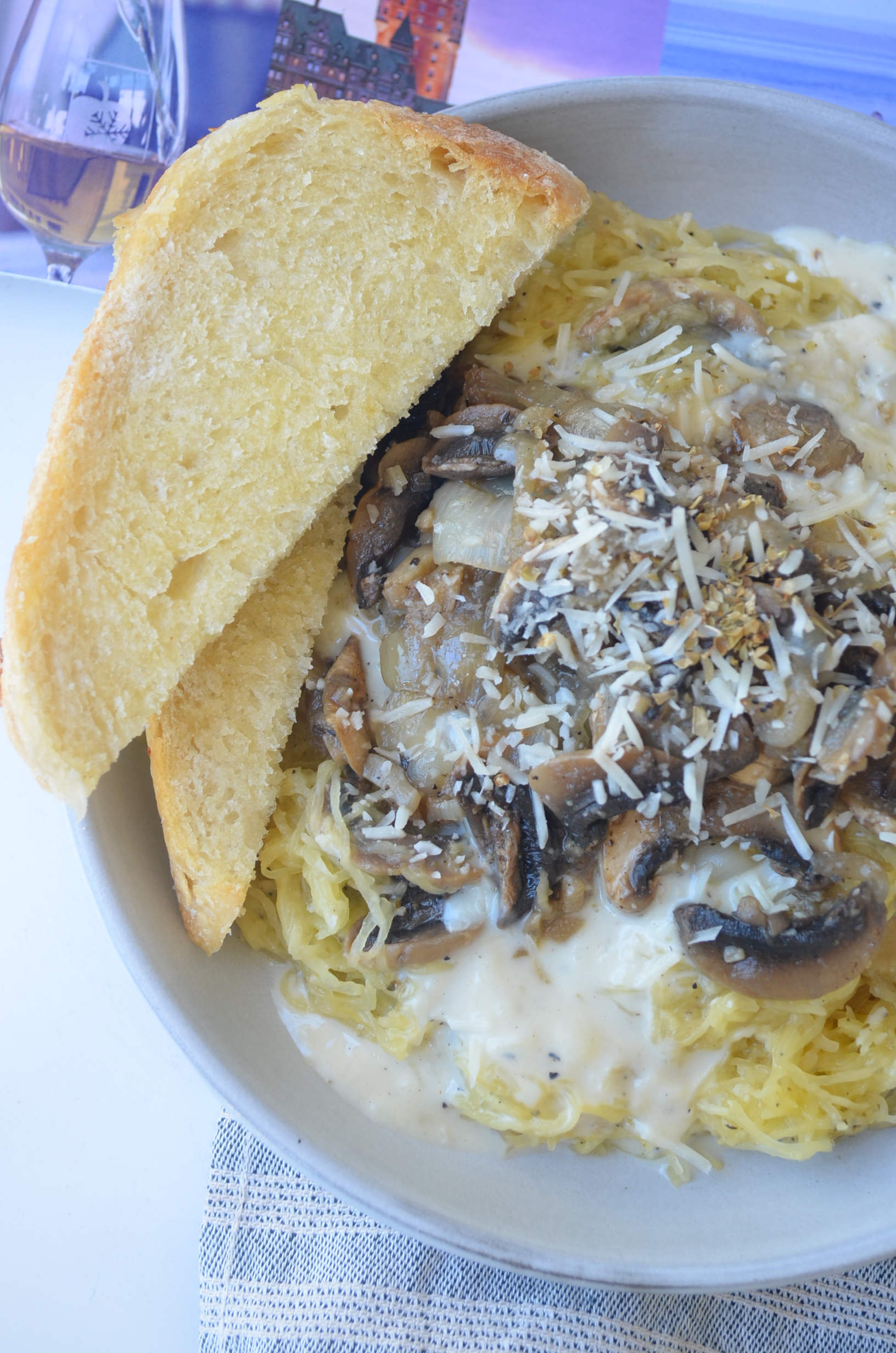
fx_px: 1969
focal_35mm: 52
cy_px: 676
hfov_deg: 25.6
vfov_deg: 37.9
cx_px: 448
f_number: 6.3
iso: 400
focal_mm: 35
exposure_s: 1/60
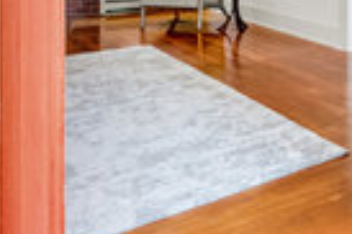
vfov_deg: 22.7
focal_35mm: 54
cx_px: 346
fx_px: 527
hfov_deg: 33.9
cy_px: -59
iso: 400
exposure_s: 1/25
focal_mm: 17
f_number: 9
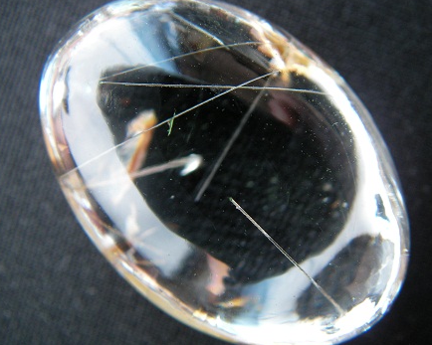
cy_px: 170
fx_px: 524
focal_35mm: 41
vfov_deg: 36.5
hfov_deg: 44.8
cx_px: 226
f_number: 3.3
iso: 100
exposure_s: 1/2.6
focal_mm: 6.3
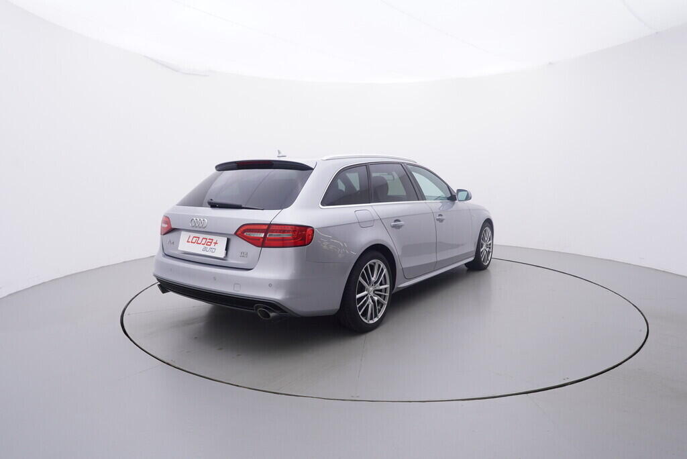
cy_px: 230
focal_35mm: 22
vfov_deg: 56.2
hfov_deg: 77.3
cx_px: 344
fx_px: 430
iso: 200
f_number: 5
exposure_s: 1/80
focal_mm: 15
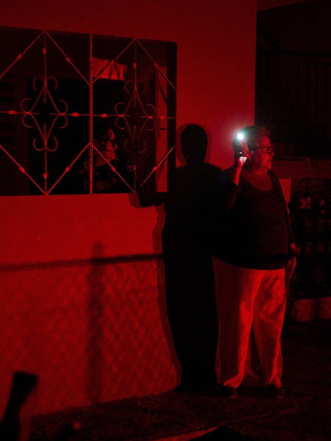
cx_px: 156
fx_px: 739
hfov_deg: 25.2
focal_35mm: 58
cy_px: 220
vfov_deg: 33.2
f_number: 2
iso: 8000
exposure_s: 1/125
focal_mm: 40
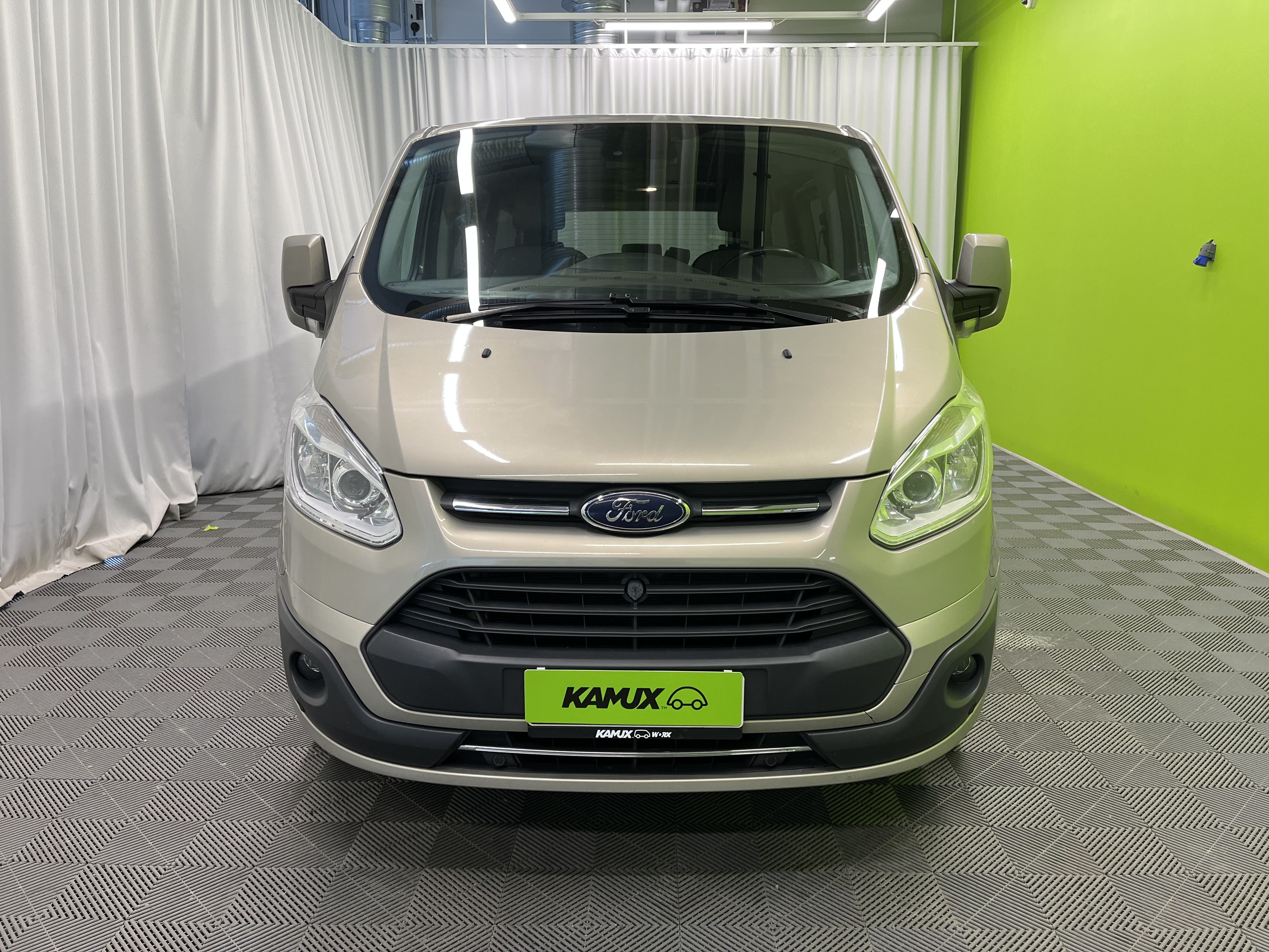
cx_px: 634
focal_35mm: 26
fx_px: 953
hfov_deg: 67.3
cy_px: 476
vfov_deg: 53.1
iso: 100
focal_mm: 5.1
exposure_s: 1/100
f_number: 1.6
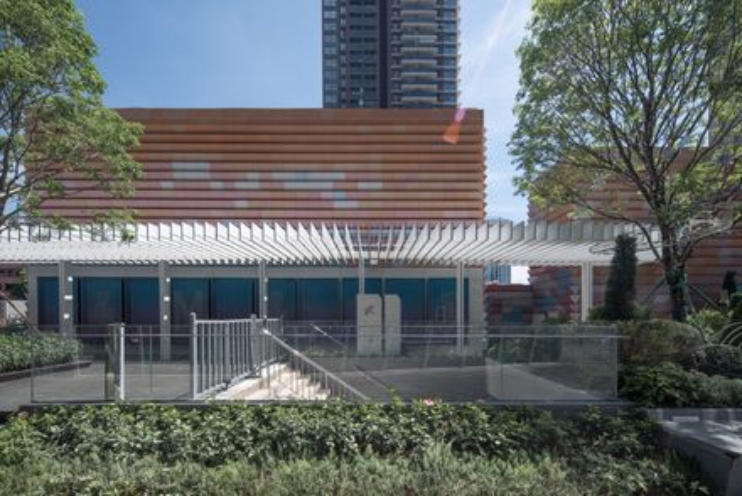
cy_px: 248
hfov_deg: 100.4
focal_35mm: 15
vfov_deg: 77.4
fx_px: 309
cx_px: 371
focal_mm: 15
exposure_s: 1/200
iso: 100
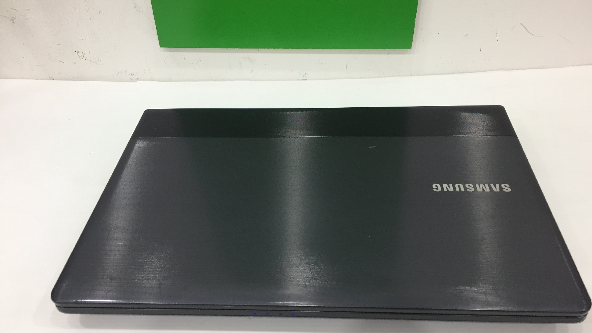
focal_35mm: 32
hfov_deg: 61.0
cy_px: 189
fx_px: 502
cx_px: 296
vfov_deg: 36.6
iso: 80
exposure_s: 1/33
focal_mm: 4.15
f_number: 2.2
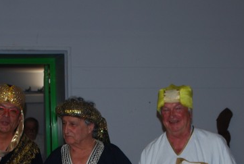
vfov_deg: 14.9
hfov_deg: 22.8
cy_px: 201
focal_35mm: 89
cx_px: 122
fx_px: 605
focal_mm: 24
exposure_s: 1/60
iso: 200
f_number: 4.2
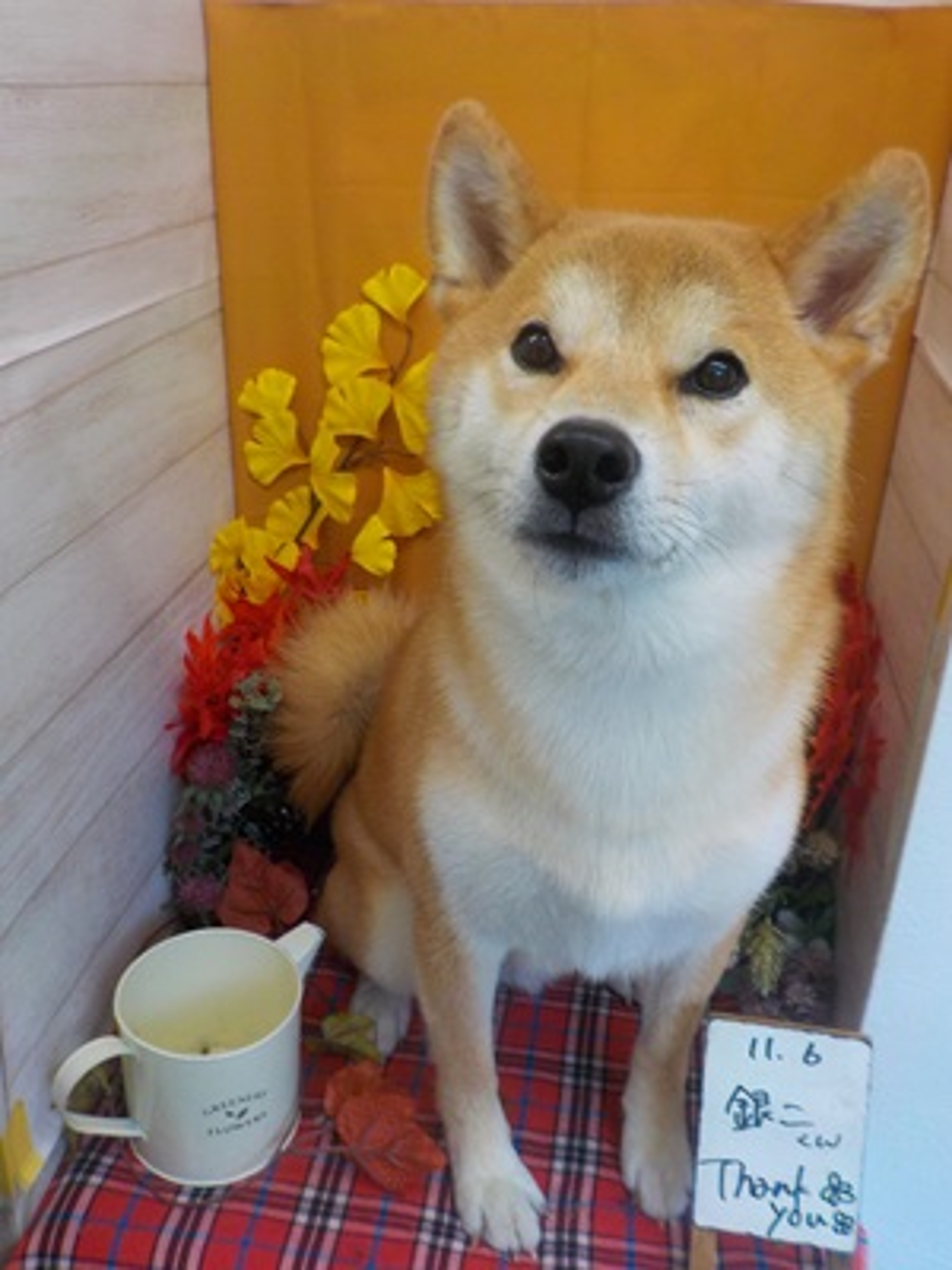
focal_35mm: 30
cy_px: 635
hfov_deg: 46.8
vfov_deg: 60.0
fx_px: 1100
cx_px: 476
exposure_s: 1/40
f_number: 3.3
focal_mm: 4.1
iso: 125
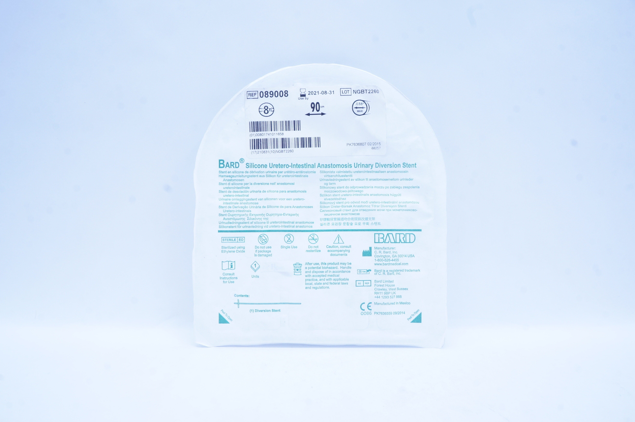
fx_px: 476
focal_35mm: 27
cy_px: 211
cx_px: 318
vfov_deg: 47.8
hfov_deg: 67.4
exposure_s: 1/10
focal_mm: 18
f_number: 14
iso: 400
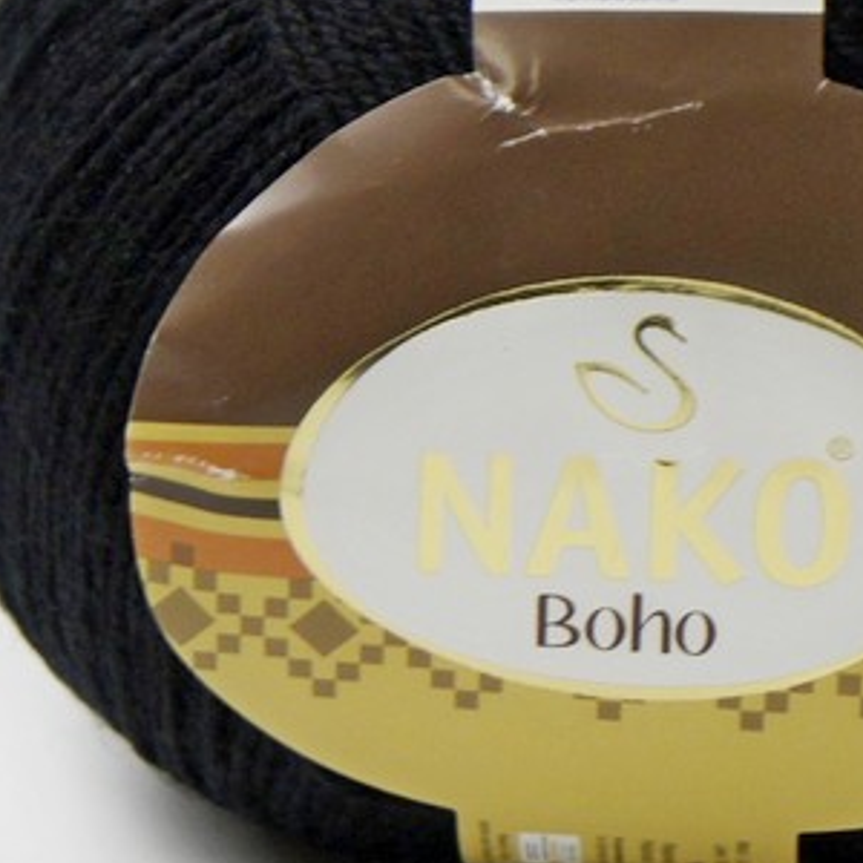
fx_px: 5931
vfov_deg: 8.3
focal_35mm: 210
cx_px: 647
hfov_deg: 8.3
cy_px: 273
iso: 200
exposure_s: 1/30
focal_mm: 55
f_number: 5.6
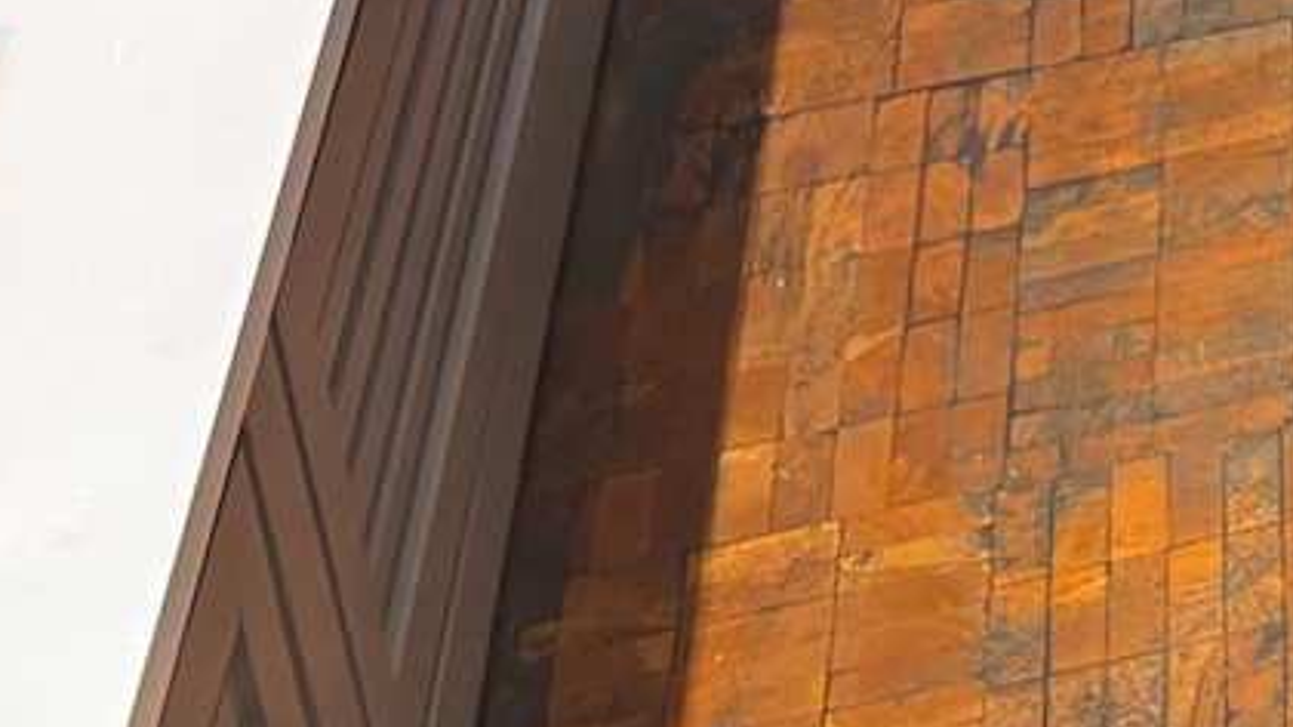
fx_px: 4730
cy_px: -1463
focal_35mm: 138
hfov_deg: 12.5
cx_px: 3026
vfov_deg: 7.7
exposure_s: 1/50
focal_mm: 5.96
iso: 160
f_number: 1.6
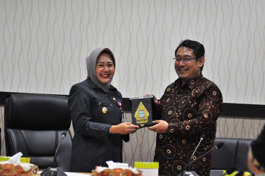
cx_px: 132
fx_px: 1103
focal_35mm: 150
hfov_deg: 13.7
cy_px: 88
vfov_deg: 9.1
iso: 2000
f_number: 4
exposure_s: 1/30
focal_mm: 100
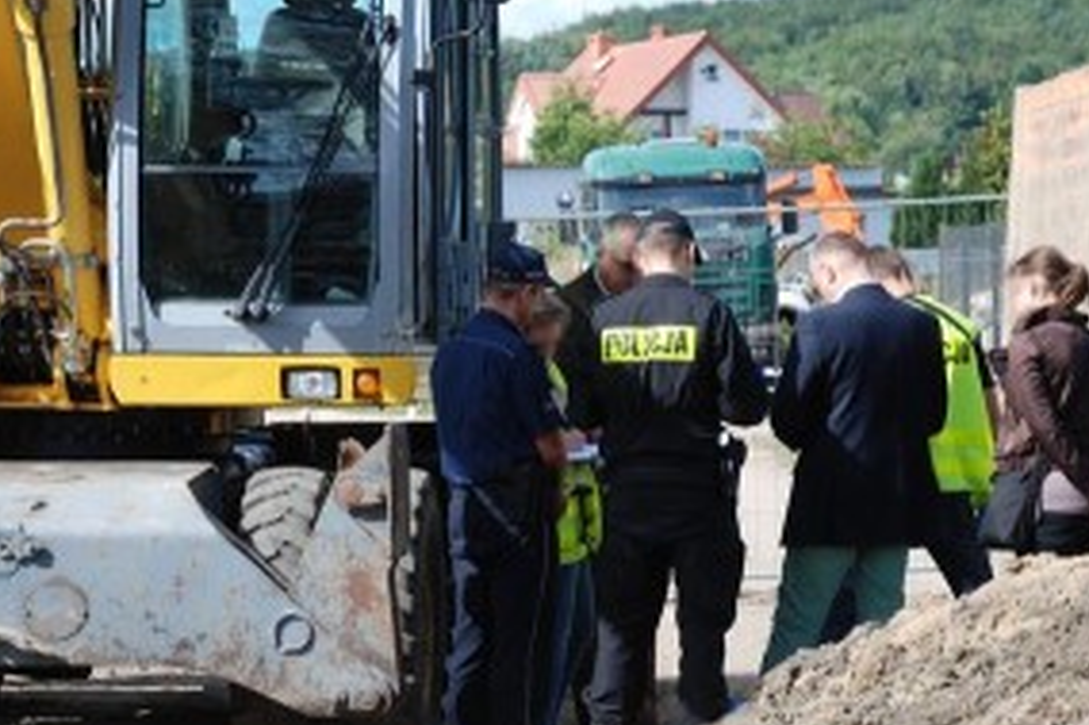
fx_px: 4474
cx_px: 560
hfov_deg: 13.9
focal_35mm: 148
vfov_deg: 9.3
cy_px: 374
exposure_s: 1/320
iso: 200
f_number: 5.6
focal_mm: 70
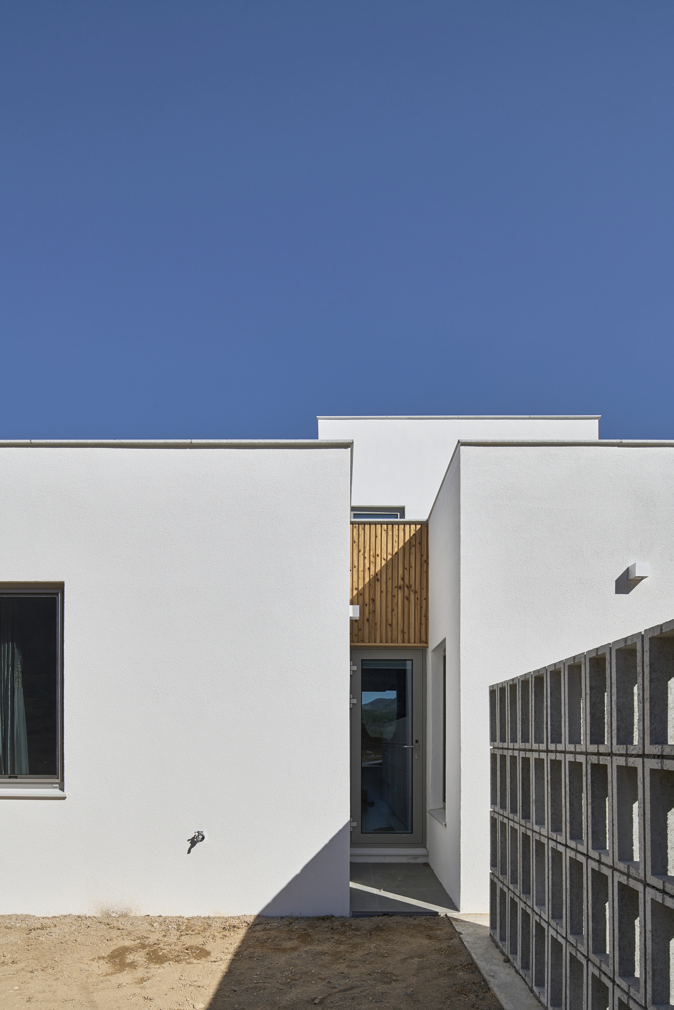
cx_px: 337
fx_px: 534
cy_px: 505
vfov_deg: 86.9
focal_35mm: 19
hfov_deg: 64.6
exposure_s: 1/400
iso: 100
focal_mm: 19
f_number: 11
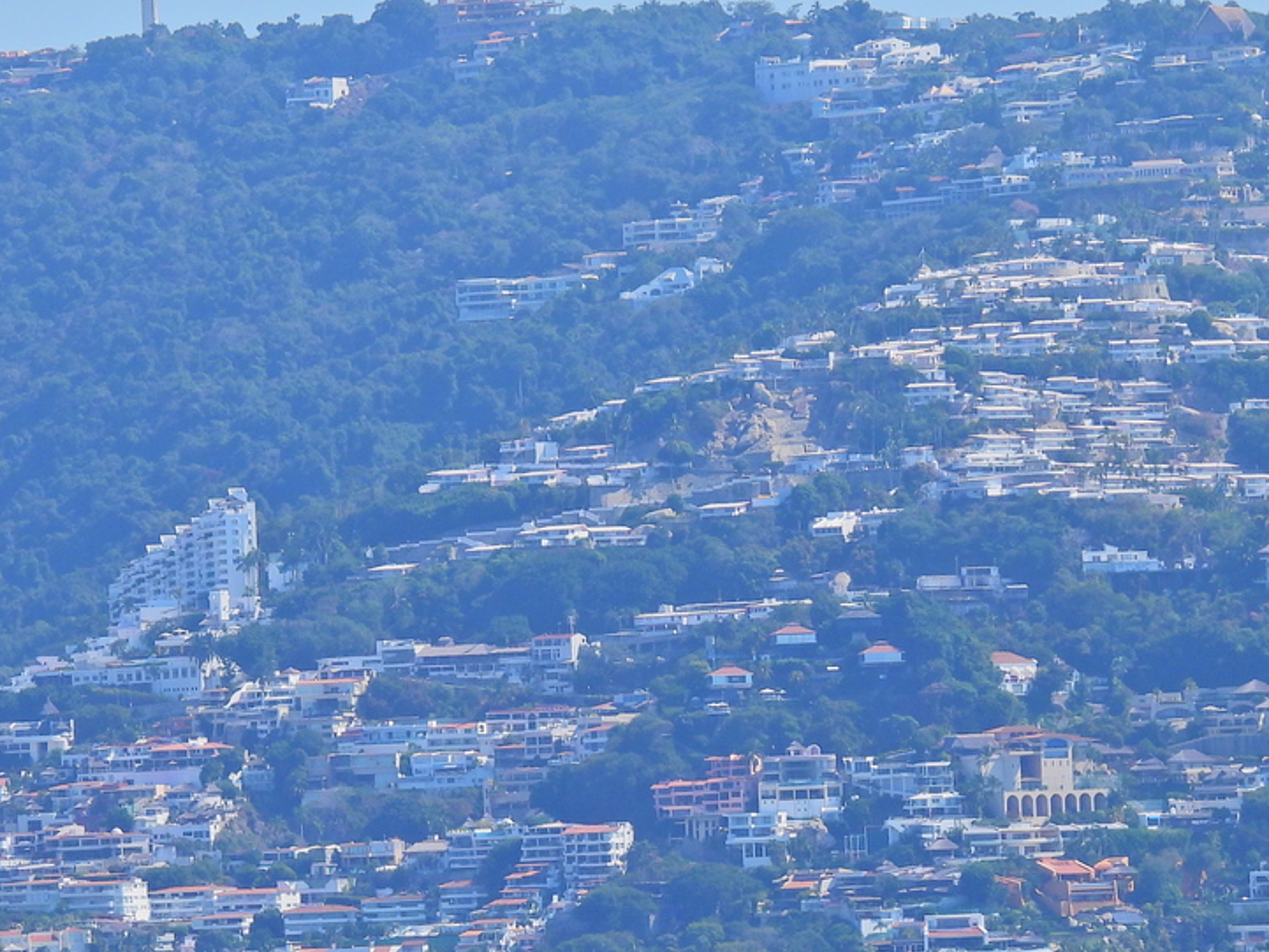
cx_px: 371
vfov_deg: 3.5
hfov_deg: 4.7
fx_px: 15619
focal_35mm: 426
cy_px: 626
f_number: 4.5
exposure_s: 1/1000
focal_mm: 42.8
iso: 100
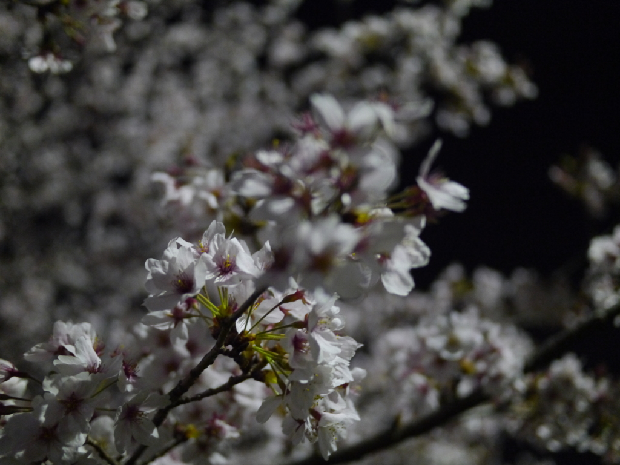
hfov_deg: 46.8
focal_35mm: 40
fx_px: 716
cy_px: 232
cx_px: 310
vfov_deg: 36.0
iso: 1600
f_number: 1.7
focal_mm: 20
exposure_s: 1/25
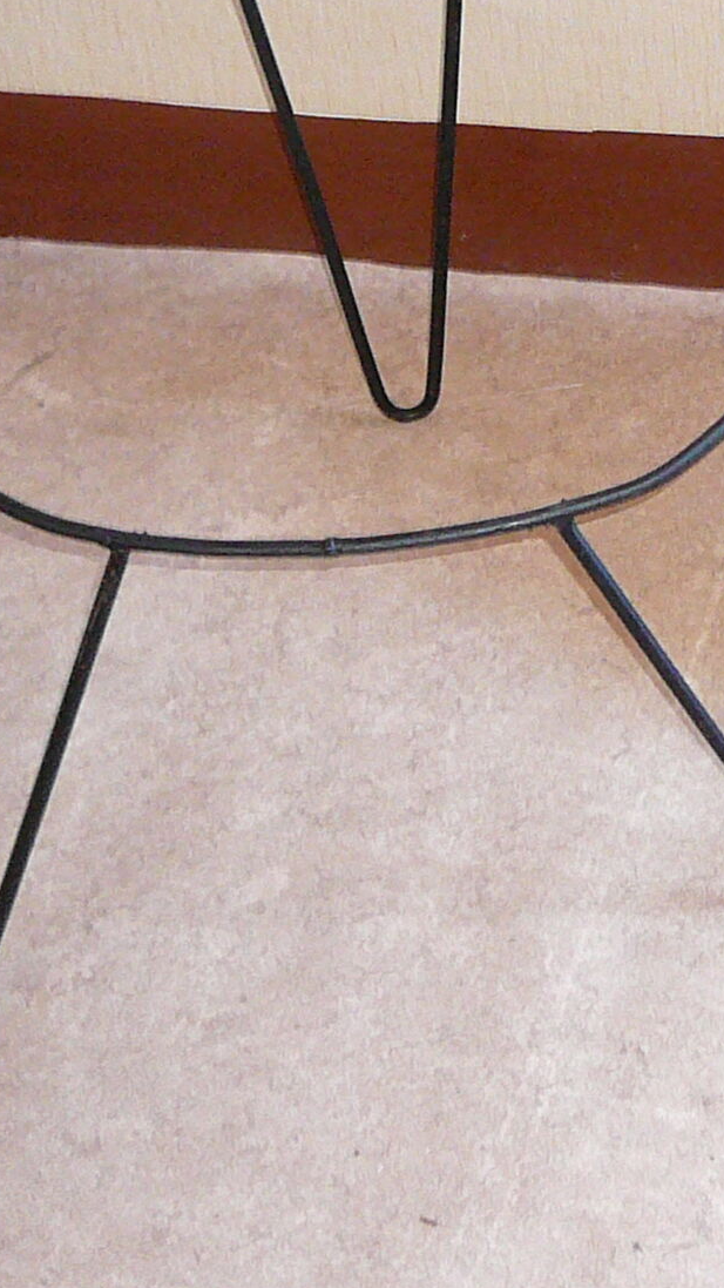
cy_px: 305
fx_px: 3038
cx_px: 963
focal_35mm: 89
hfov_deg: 13.1
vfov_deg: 23.7
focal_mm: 5.2
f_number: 2.8
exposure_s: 1/30
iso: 250
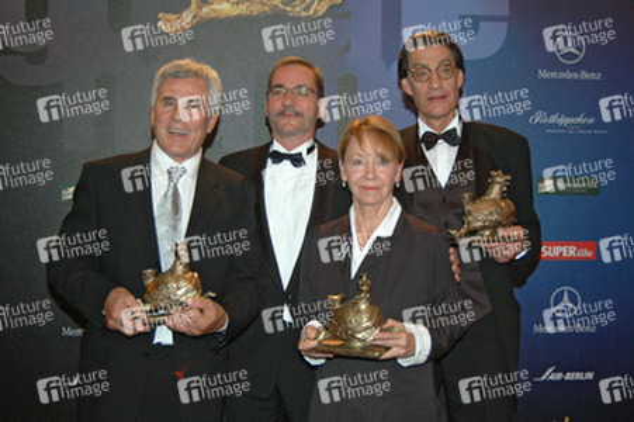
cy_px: 211
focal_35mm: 48
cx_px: 317
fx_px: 845
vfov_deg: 28.0
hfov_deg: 41.1
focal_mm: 32
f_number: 5
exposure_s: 1/60
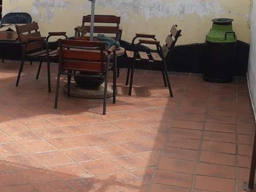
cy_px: 72
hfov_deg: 24.4
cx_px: -55
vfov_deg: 20.4
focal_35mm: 72
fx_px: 533
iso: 100
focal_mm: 3.92
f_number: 1.7
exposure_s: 1/1080
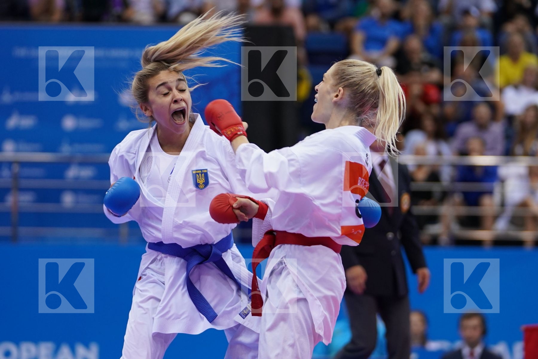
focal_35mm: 222
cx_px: 269
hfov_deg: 9.3
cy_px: 180
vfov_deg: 6.2
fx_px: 3317
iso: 1250
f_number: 2.8
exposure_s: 1/1000
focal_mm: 148
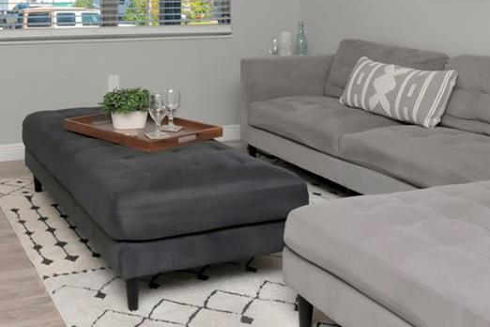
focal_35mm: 46
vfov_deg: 27.3
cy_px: -14
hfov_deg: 41.7
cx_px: 135
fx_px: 626
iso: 500
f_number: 11
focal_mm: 10
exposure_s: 1/200
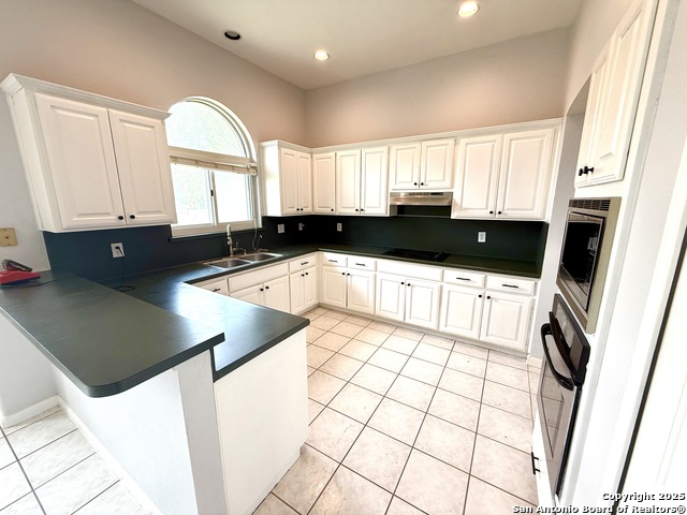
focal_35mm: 14
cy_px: 258
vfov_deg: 85.7
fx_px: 278
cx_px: 344
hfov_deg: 102.1
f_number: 2.2
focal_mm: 2.22
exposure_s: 1/120
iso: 64
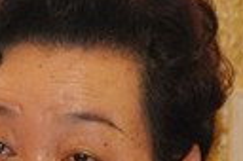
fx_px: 3027
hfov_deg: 4.6
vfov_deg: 3.0
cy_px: 363
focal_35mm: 449
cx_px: 25
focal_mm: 48
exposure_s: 1/60
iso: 800
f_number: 4.8
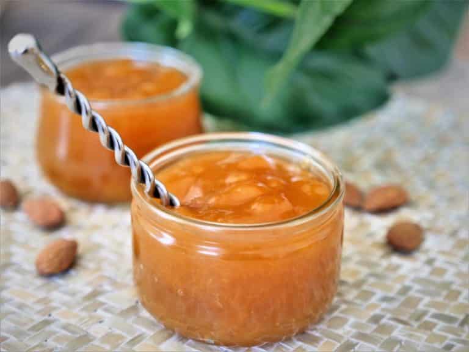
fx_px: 948
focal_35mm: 70
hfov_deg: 27.8
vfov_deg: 21.0
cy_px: 176
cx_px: 234
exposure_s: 1/50
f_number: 2.8
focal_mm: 35
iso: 800
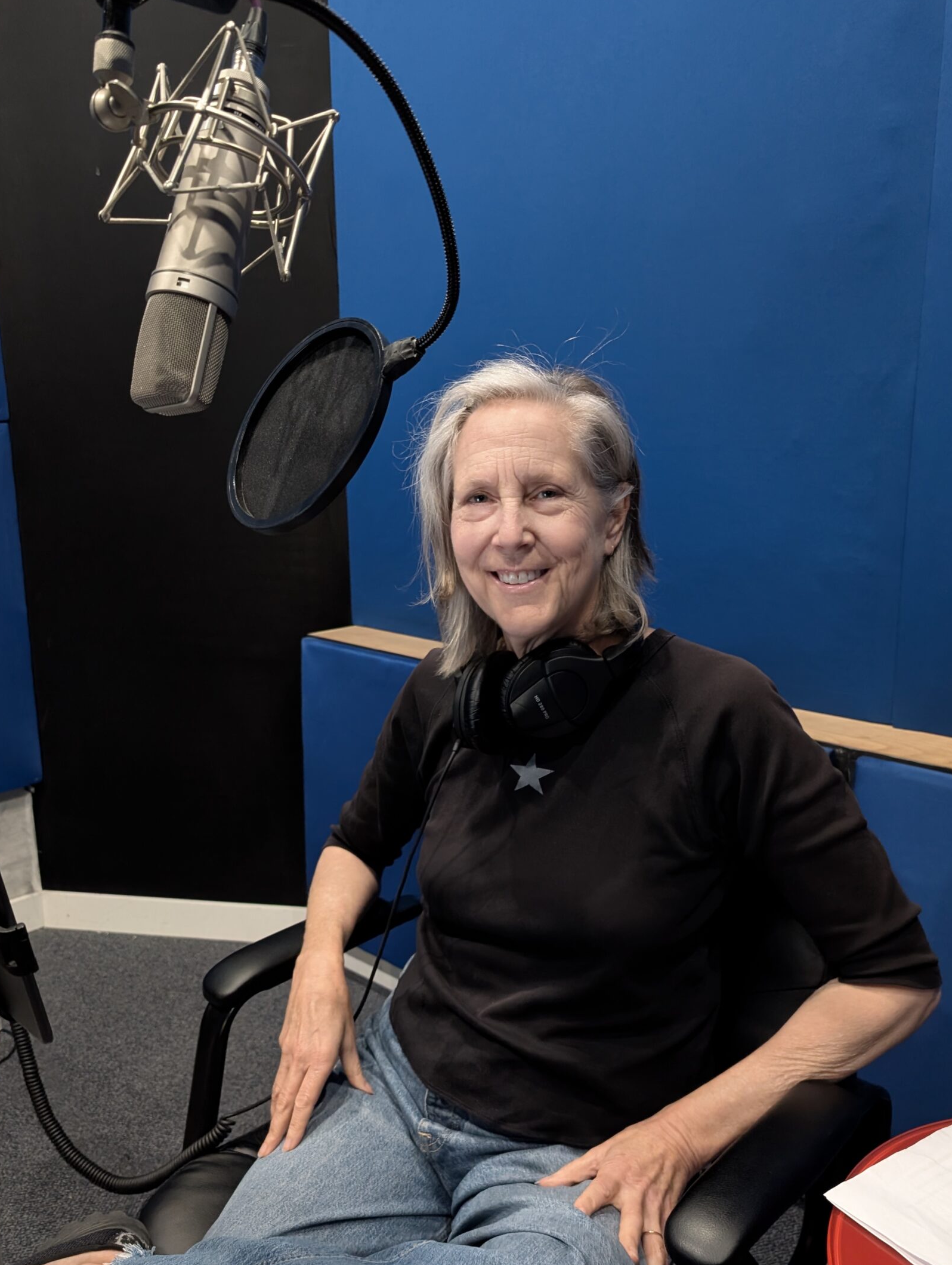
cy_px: 661
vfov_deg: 61.6
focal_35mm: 29
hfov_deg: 48.3
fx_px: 1061
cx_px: 463
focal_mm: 6.9
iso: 1511
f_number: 1.68
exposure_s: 1/71.4
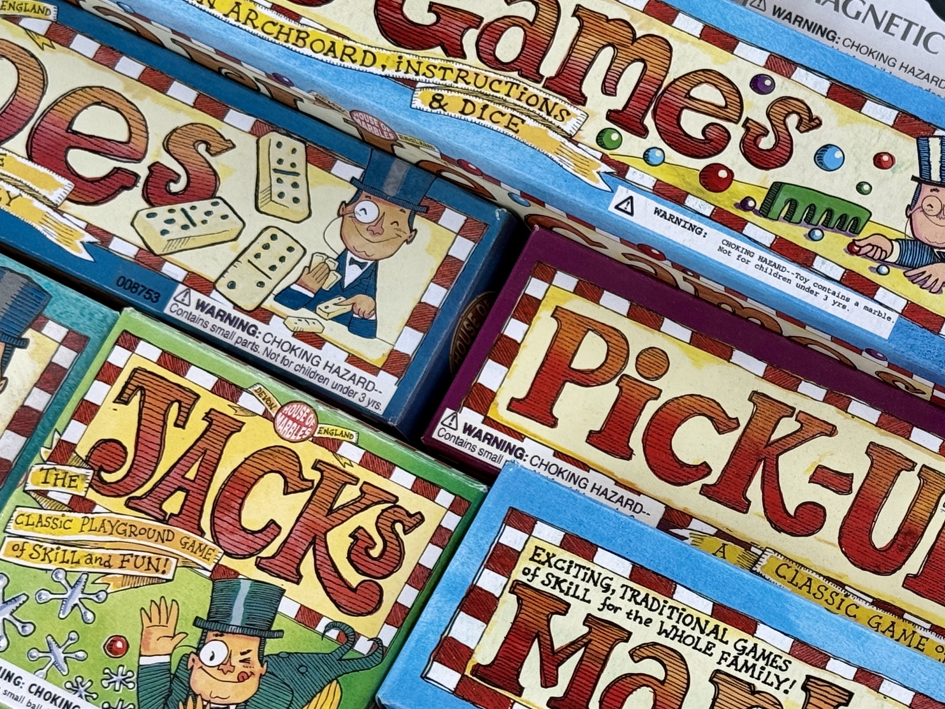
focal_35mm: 90
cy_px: 516
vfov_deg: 16.3
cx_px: 819
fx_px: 2457
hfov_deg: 21.4
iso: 64
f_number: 1.78
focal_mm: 6.76
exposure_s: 1/100
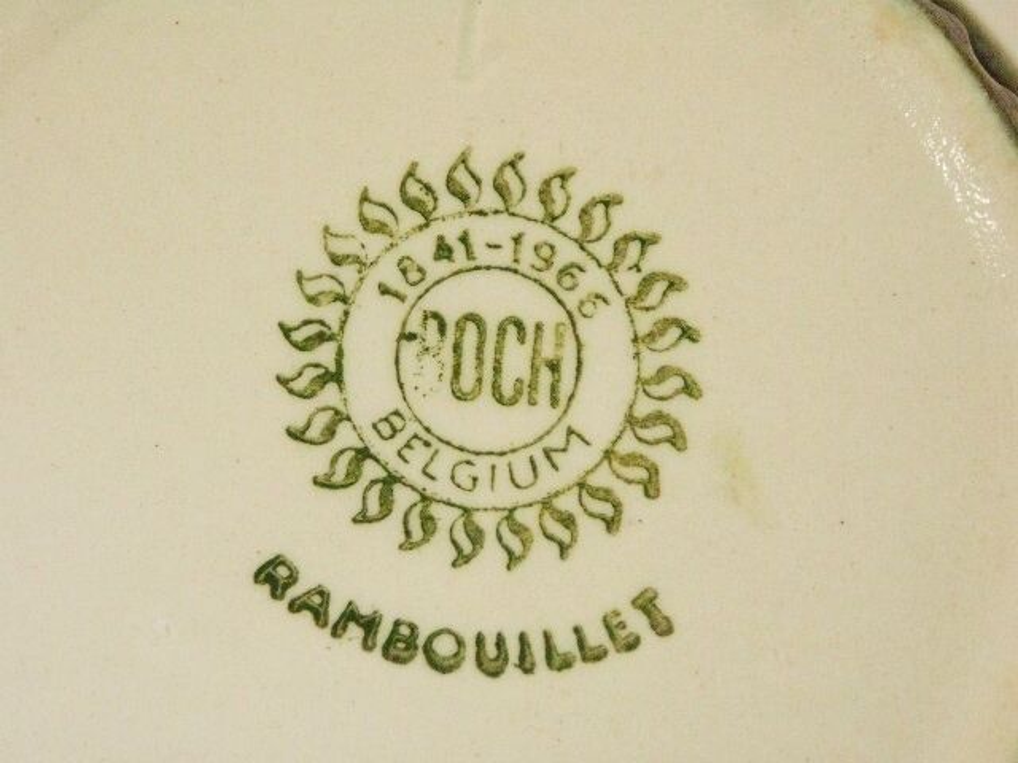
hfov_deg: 9.9
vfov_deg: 7.4
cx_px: 509
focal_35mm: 200
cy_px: 382
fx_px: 5882
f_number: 3.5
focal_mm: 50.69
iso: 200
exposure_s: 1/160
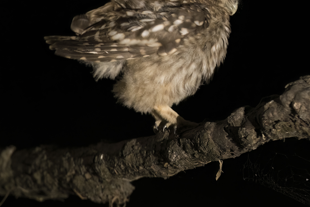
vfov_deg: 1.3
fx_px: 9016
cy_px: 49
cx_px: 250
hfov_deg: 2.0
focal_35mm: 1047
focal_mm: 600
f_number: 7.1
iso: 2000
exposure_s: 1/250
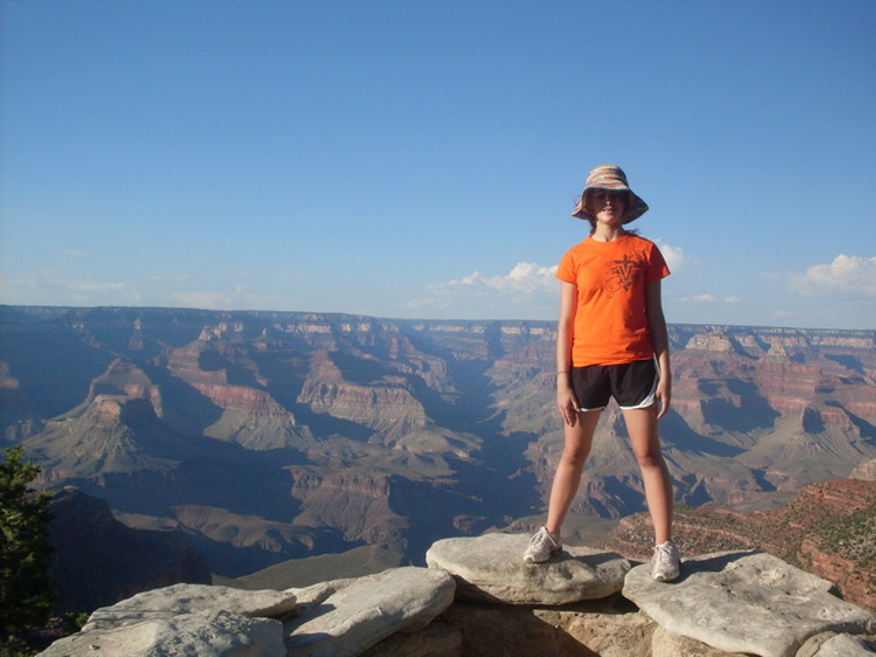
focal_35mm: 38
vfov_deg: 37.7
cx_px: 438
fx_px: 962
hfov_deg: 49.0
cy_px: 328
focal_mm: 6.3
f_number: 8.4
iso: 80
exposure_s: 1/250
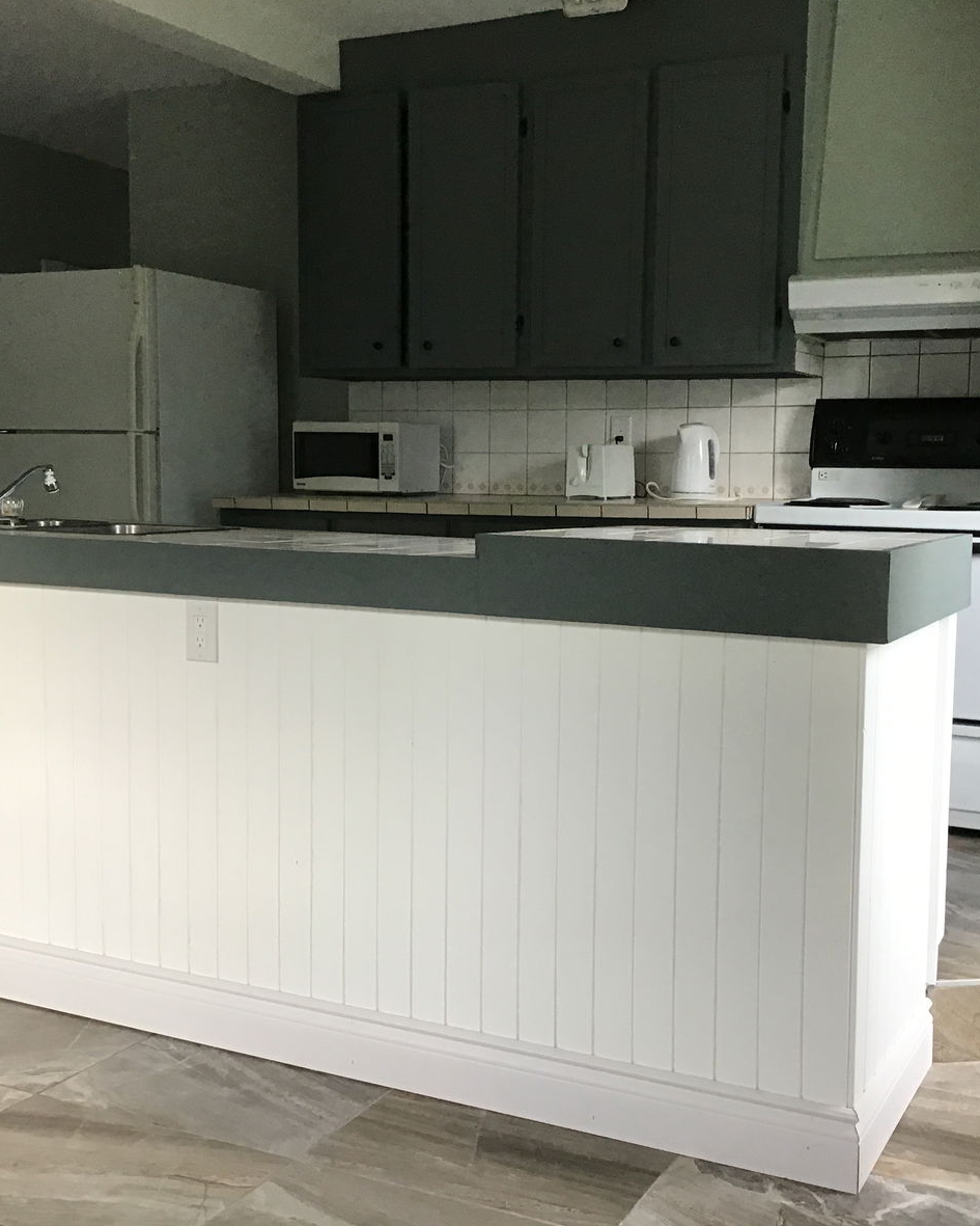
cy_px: 620
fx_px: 1486
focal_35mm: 41
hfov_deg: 36.5
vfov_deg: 44.8
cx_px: 544
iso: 40
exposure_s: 1/30
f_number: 2.4
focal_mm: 3.3
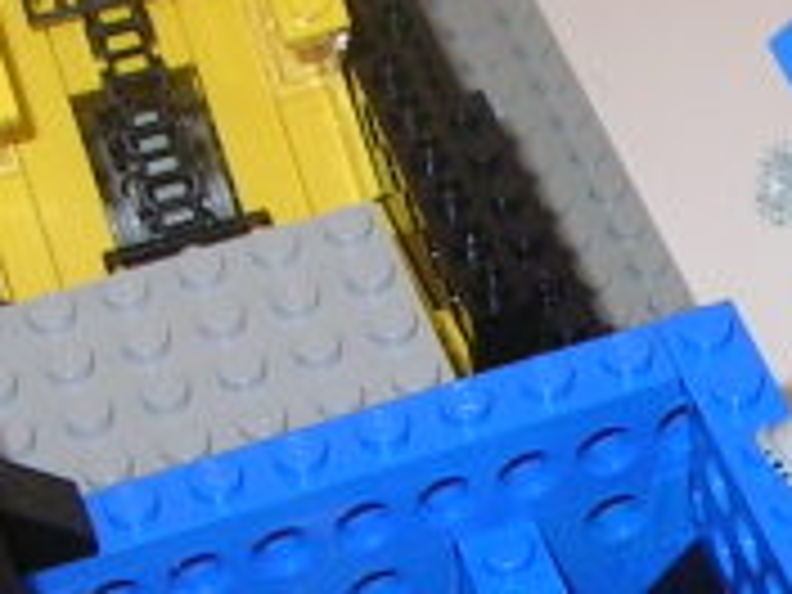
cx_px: 1044
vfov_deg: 10.0
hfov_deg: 13.0
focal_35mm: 147
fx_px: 3363
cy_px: 657
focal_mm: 5.6
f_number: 4.8
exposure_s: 1/30
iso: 100
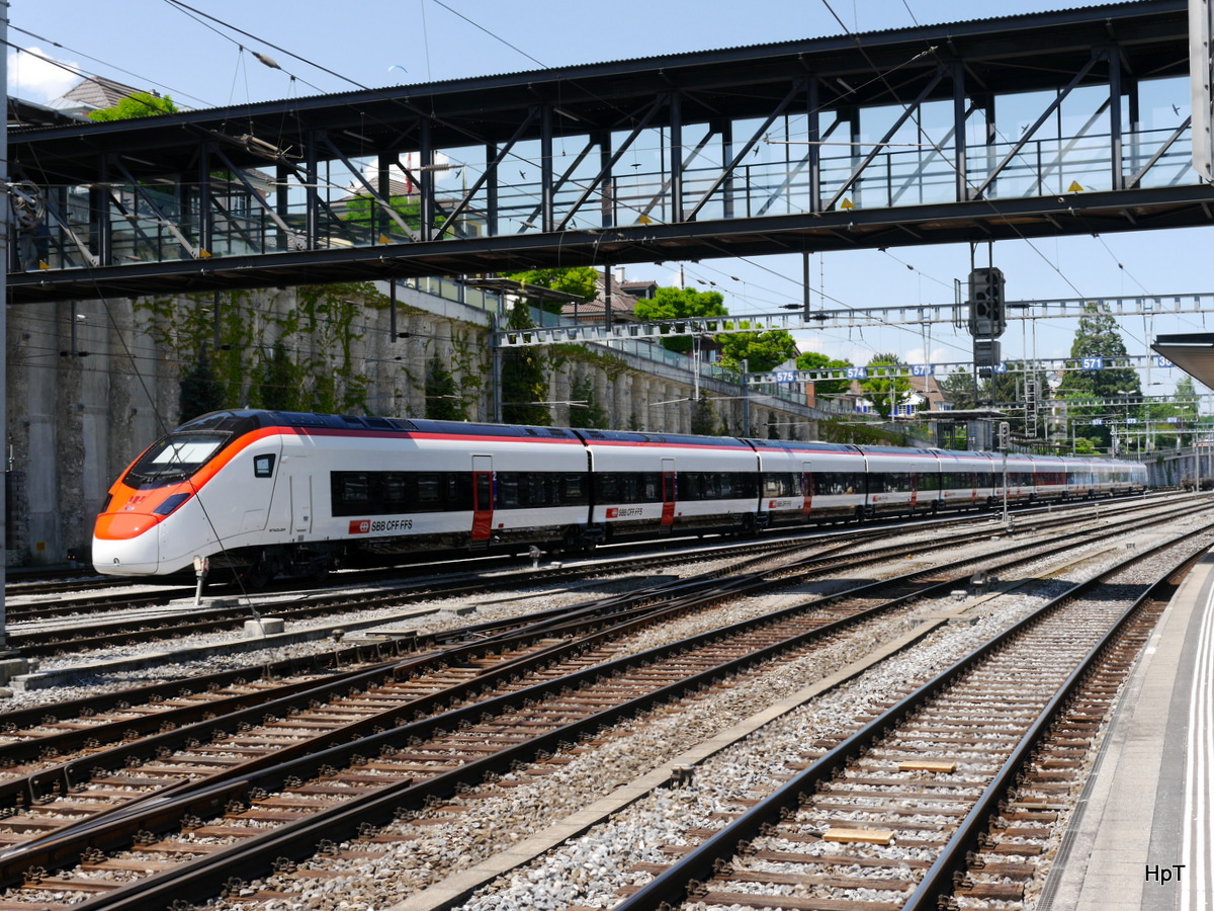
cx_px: 607
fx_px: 1754
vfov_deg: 29.1
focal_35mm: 50
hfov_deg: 38.2
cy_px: 456
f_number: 8
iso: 160
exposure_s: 1/250
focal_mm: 25
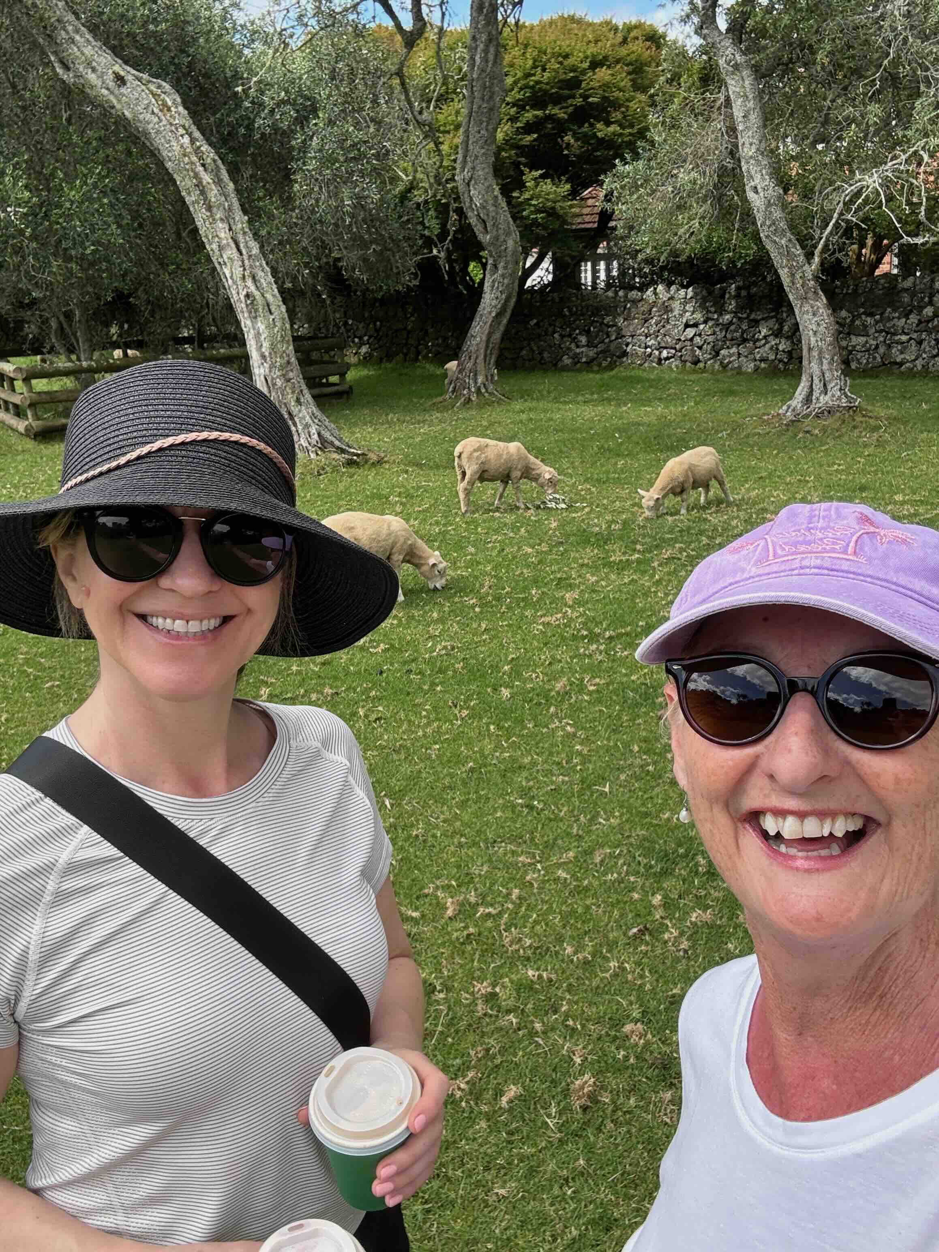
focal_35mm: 30
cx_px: 470
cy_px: 626
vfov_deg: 60.0
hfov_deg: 46.8
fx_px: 1085
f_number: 1.9
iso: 25
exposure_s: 1/684
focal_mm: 2.69
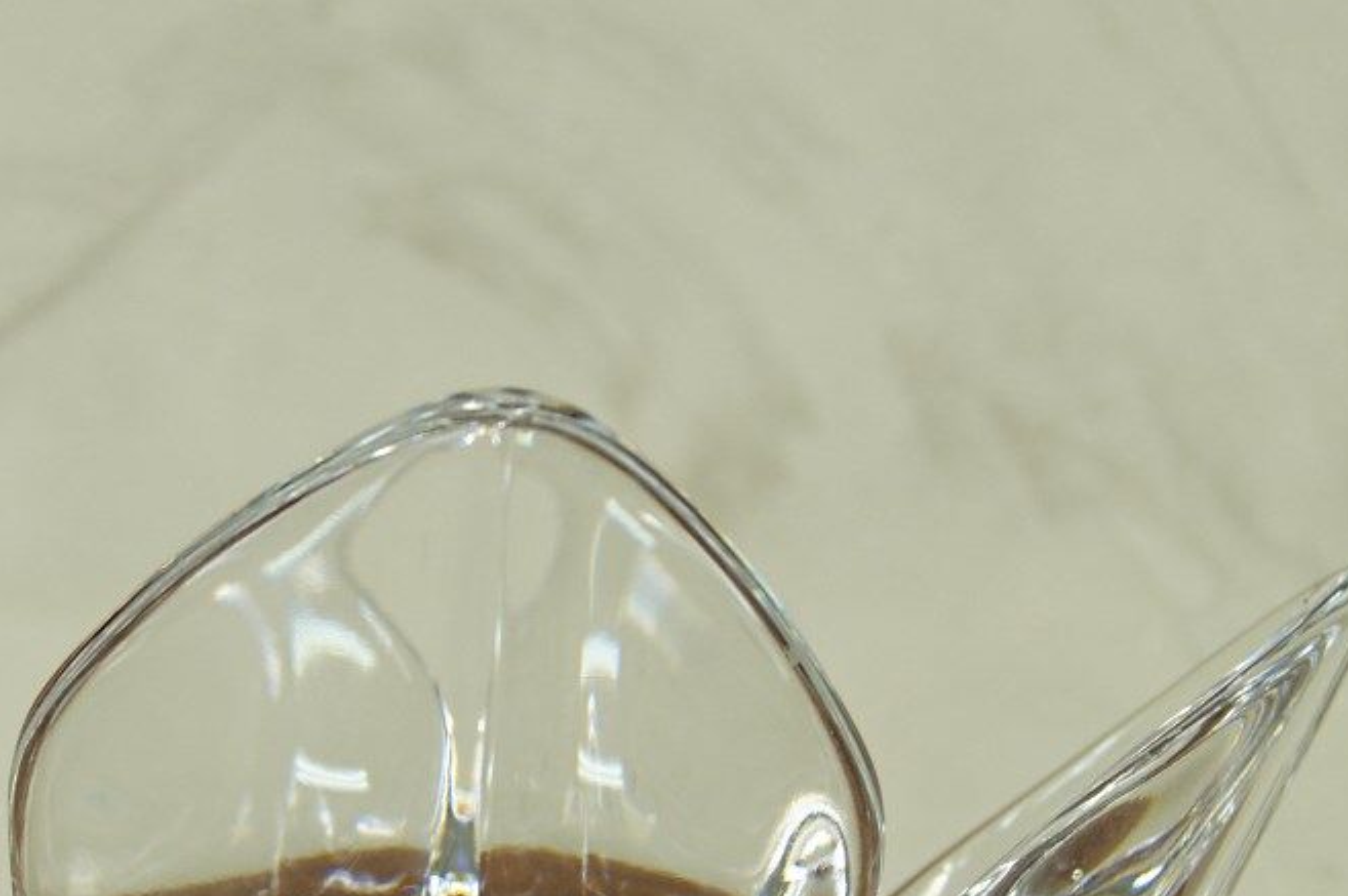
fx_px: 3740
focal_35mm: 100
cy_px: 705
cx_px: 361
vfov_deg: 13.6
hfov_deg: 20.3
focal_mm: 35
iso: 400
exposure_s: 1/25
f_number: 7.1
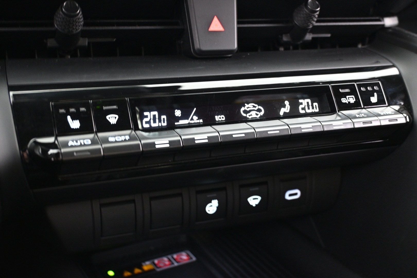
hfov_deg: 45.0
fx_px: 504
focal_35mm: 44
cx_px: 208
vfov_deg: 30.8
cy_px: 139
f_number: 4.8
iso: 1600
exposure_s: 1/2.5
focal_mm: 29
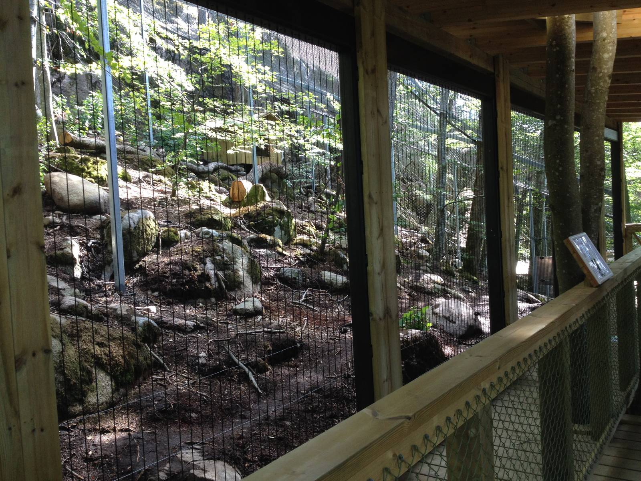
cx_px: 320
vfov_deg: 40.7
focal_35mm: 35
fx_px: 648
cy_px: 240
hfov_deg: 52.6
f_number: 2.4
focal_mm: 4.28
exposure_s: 1/120
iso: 80
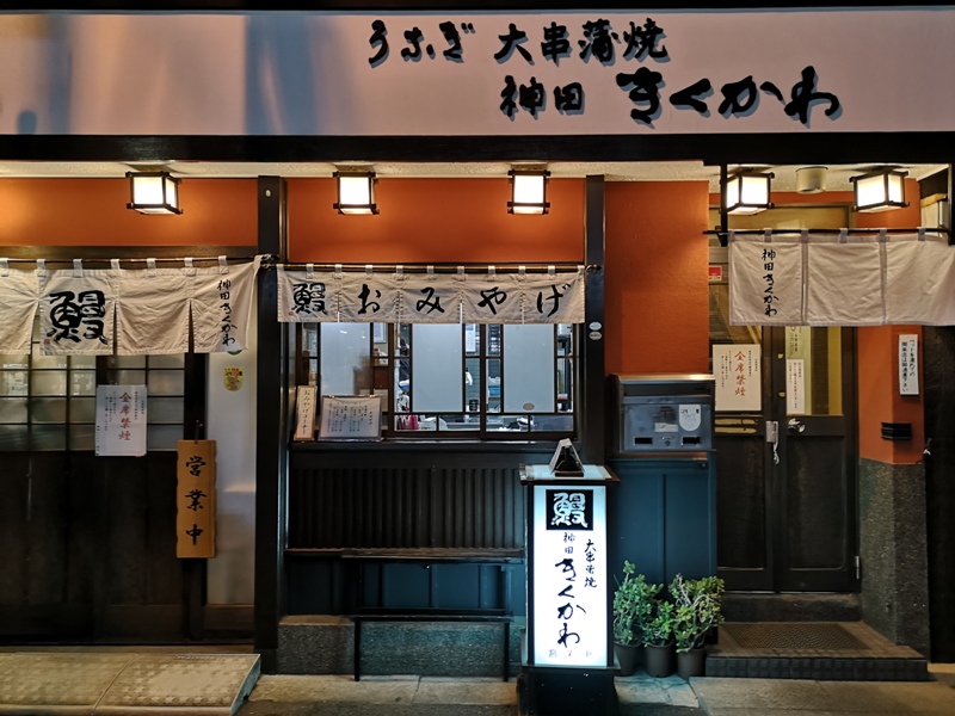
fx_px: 745
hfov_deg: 65.3
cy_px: 358
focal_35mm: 27
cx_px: 478
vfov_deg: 51.4
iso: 200
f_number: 1.8
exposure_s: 1/33.3
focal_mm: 3.95
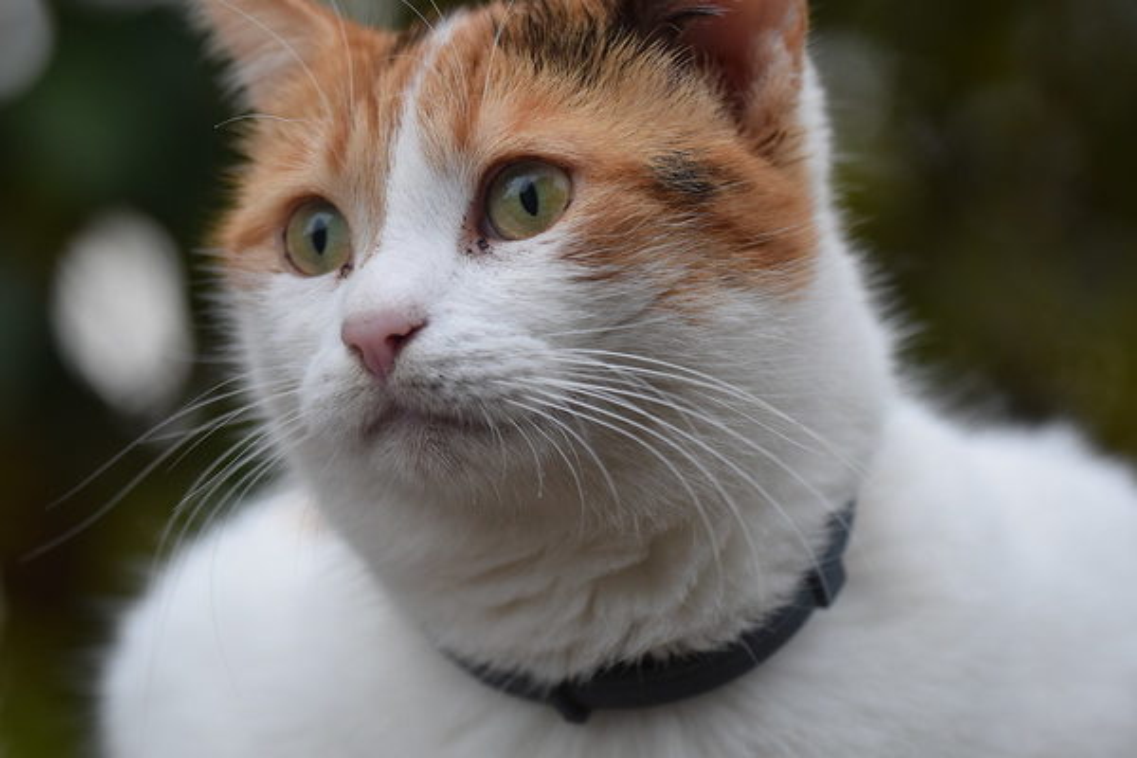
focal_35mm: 270
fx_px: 8527
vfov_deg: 5.1
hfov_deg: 7.6
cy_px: 379
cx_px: 568
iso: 1600
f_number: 3.8
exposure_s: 1/500
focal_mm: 180
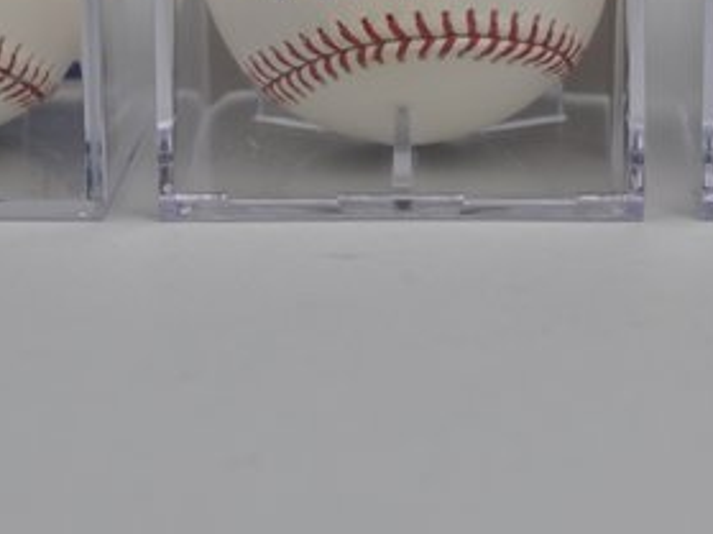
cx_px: 409
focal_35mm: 147
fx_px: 3027
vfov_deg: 10.0
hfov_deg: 13.4
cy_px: -47
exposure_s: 1/100
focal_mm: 40
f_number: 5
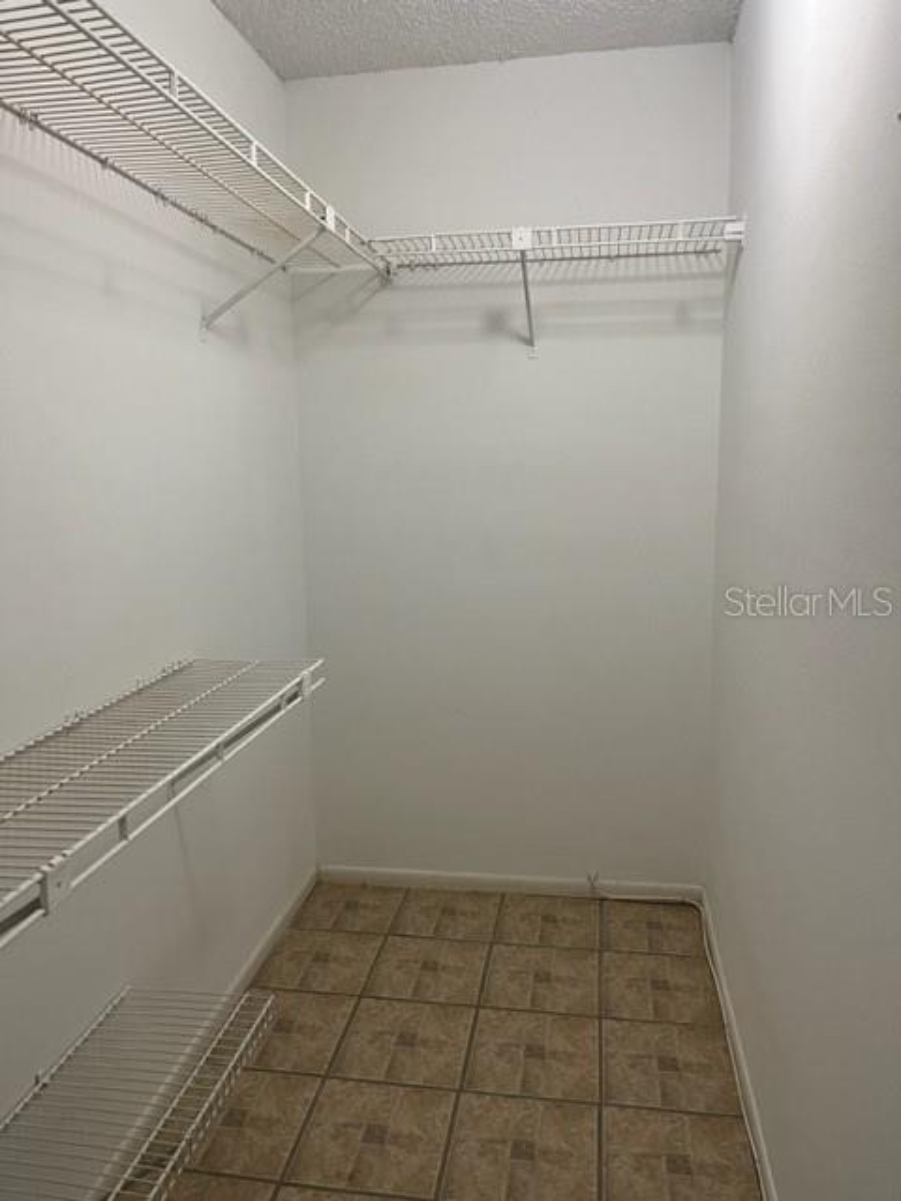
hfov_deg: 53.1
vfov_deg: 67.3
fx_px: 902
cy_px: 600
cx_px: 450
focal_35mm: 26
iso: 125
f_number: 1.6
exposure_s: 1/60
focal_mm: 5.1
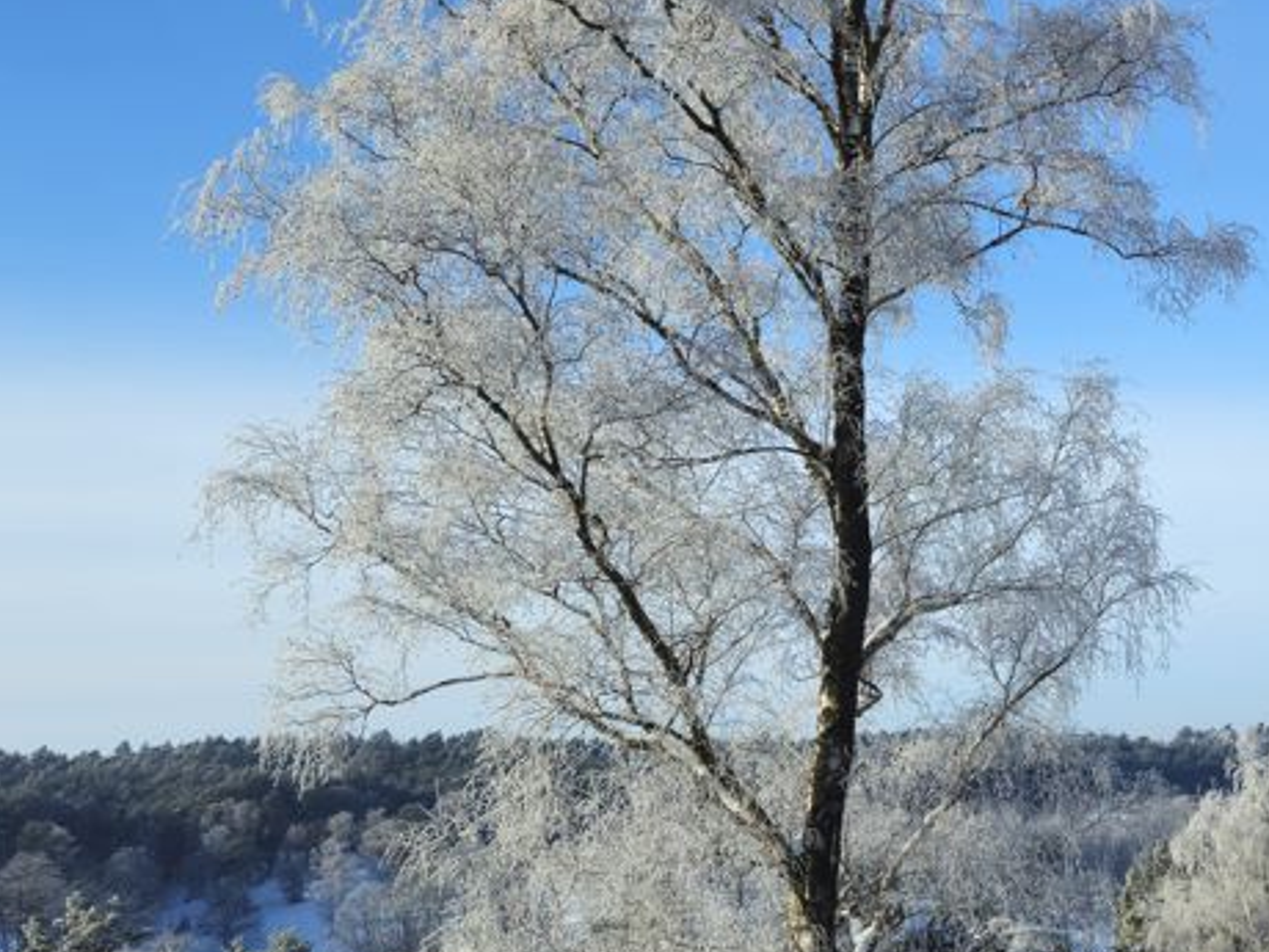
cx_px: 1324
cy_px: 287
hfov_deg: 29.6
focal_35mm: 60
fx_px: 2200
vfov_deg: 24.2
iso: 25
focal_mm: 5.4
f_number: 1.8
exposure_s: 1/1936
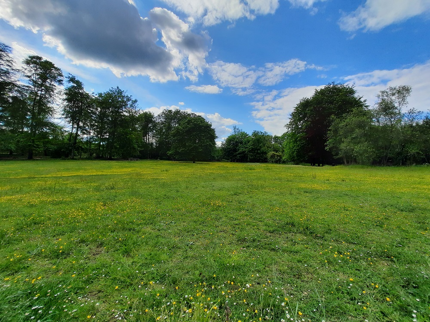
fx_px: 161
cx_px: 215
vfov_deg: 89.9
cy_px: 161
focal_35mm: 13
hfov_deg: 106.2
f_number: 2.2
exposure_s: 1/1783
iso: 40
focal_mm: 1.74
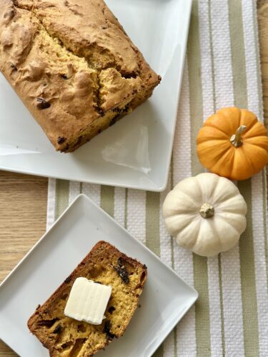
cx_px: 134
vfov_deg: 39.7
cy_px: 178
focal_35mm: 48
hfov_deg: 30.3
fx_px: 495
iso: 80
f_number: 1.78
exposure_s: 1/244
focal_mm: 6.86
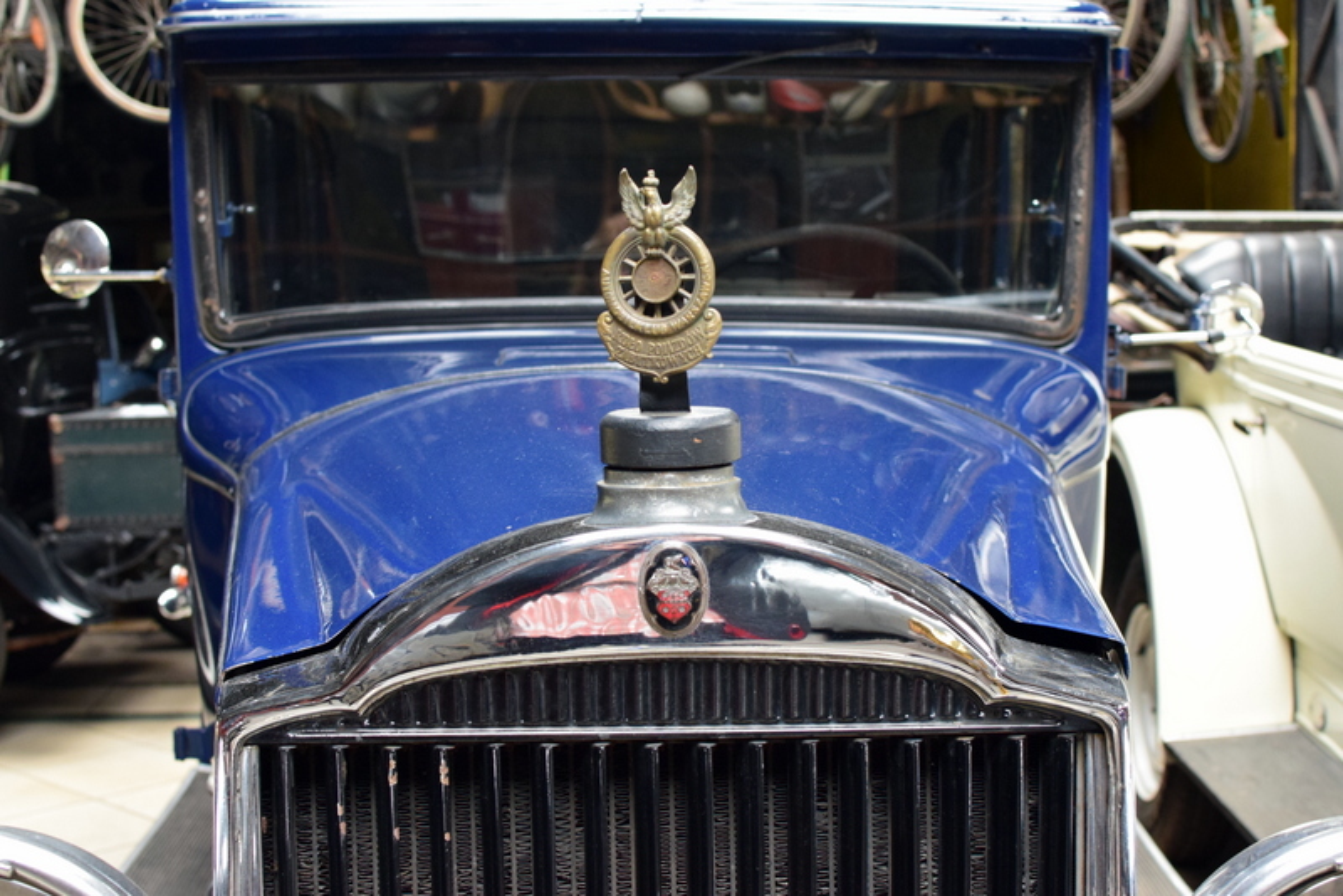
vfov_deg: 25.8
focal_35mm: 52
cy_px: 448
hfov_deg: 37.8
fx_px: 1959
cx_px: 672
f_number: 5
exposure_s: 1/60
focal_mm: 35
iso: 1600
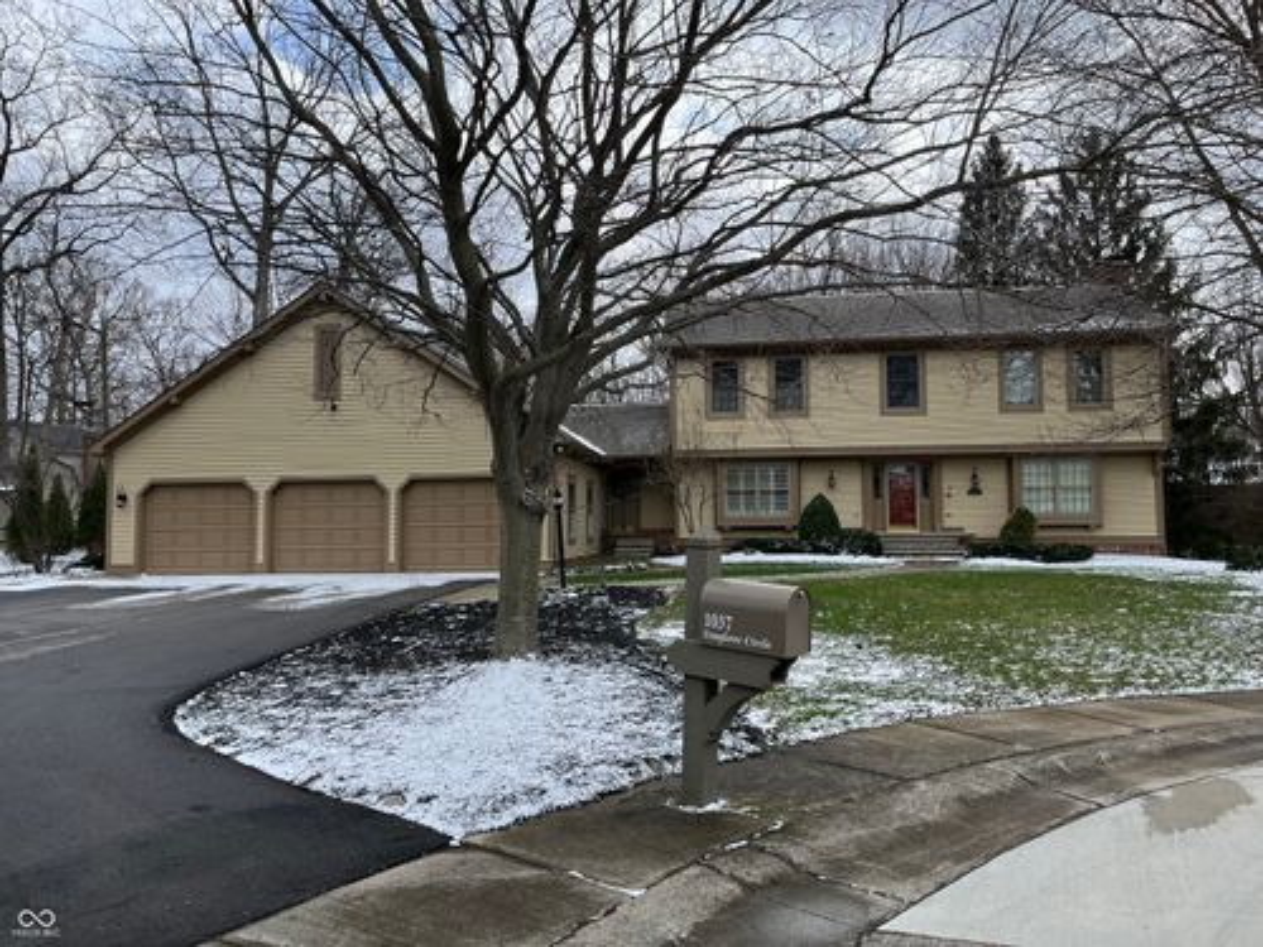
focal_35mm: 26
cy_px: 474
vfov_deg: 53.1
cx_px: 632
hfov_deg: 67.3
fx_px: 949
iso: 50
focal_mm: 5.1
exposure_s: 1/1776
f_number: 1.6
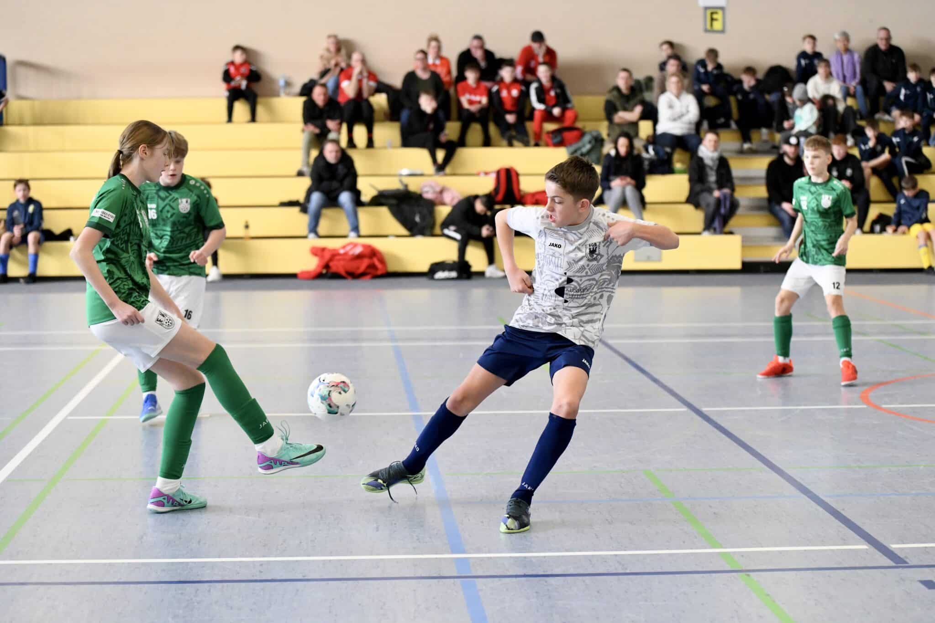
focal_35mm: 75
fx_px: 1948
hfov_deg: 27.0
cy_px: 312
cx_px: 468
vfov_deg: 18.2
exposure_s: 1/1600
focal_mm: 75
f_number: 2.8
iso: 6400
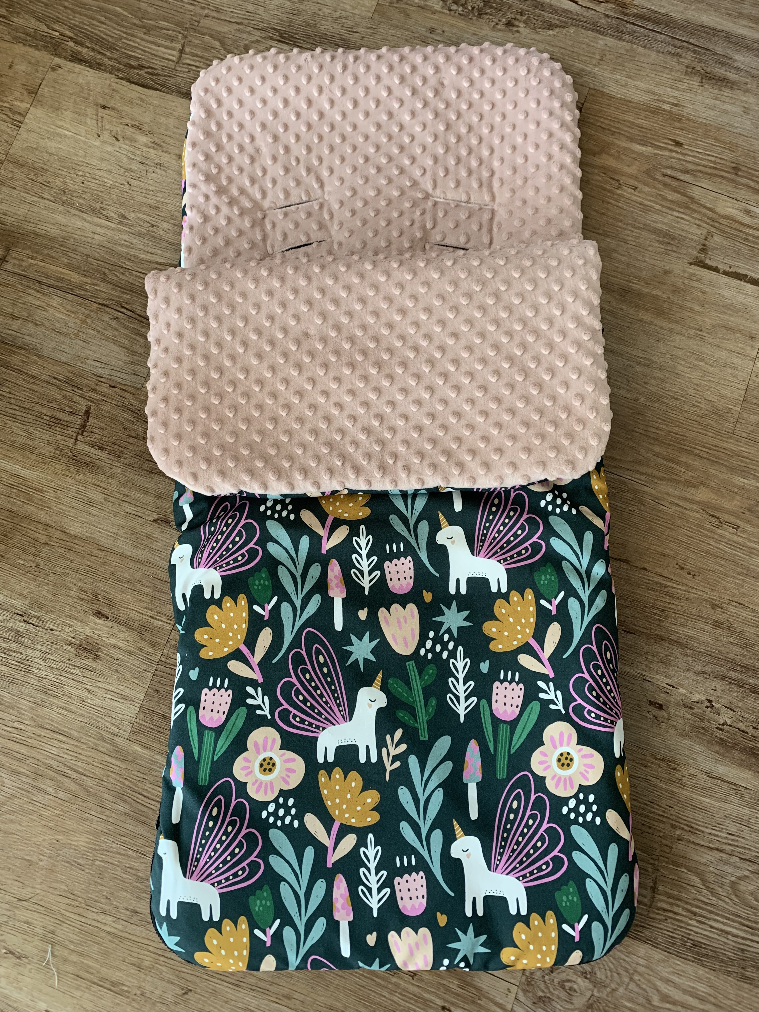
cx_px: 380
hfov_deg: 53.1
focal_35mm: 26
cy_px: 506
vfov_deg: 67.3
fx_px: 760
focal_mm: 4.25
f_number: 1.8
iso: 100
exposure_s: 1/60
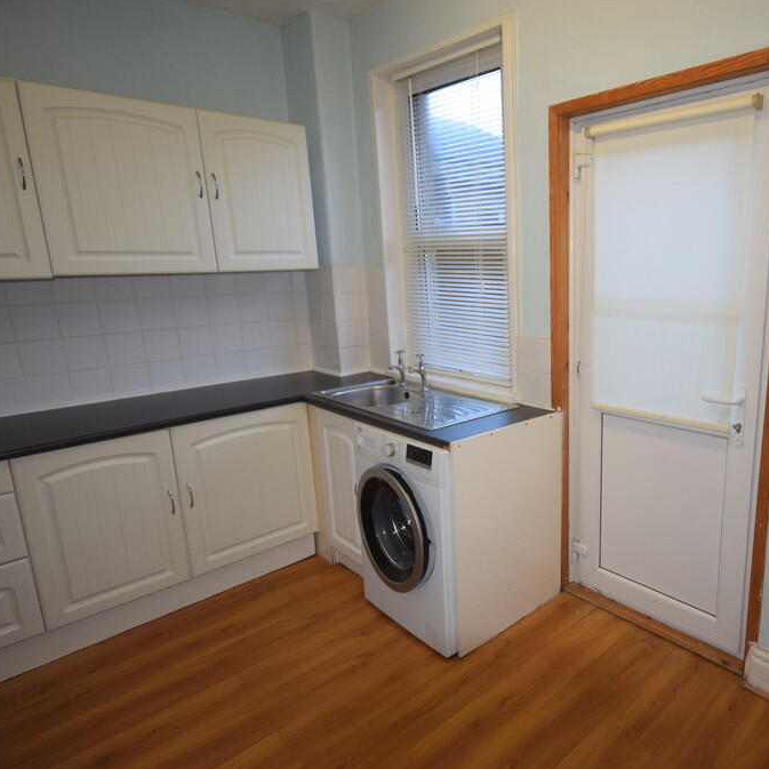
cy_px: 388
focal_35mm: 22
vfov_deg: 68.8
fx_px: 561
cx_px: 516
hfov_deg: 66.9
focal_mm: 11.5
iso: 800
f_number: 4.5
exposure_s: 1/80
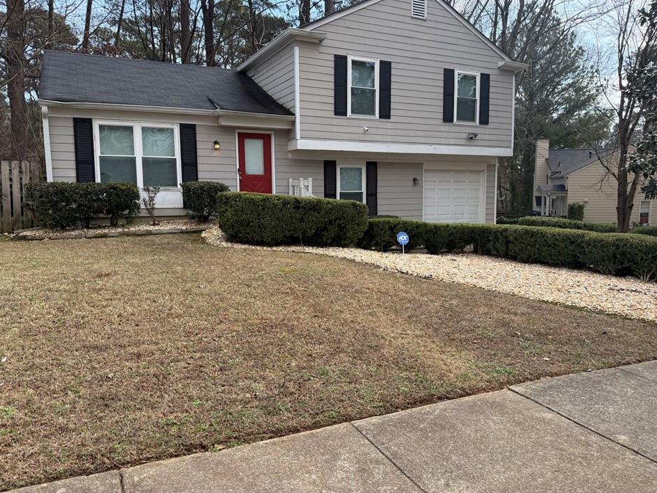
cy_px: 237
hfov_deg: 67.3
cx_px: 325
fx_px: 494
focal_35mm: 26
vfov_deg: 53.1
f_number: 1.78
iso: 100
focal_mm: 6.76
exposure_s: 1/2110
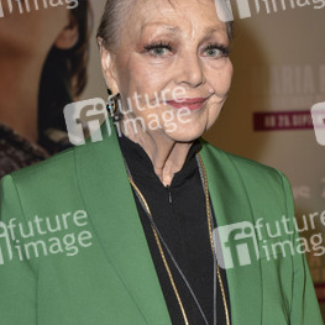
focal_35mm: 71
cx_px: 163
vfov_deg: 24.3
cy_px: 178
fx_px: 754
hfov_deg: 24.3
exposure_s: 1/200
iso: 800
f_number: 5.6
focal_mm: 55
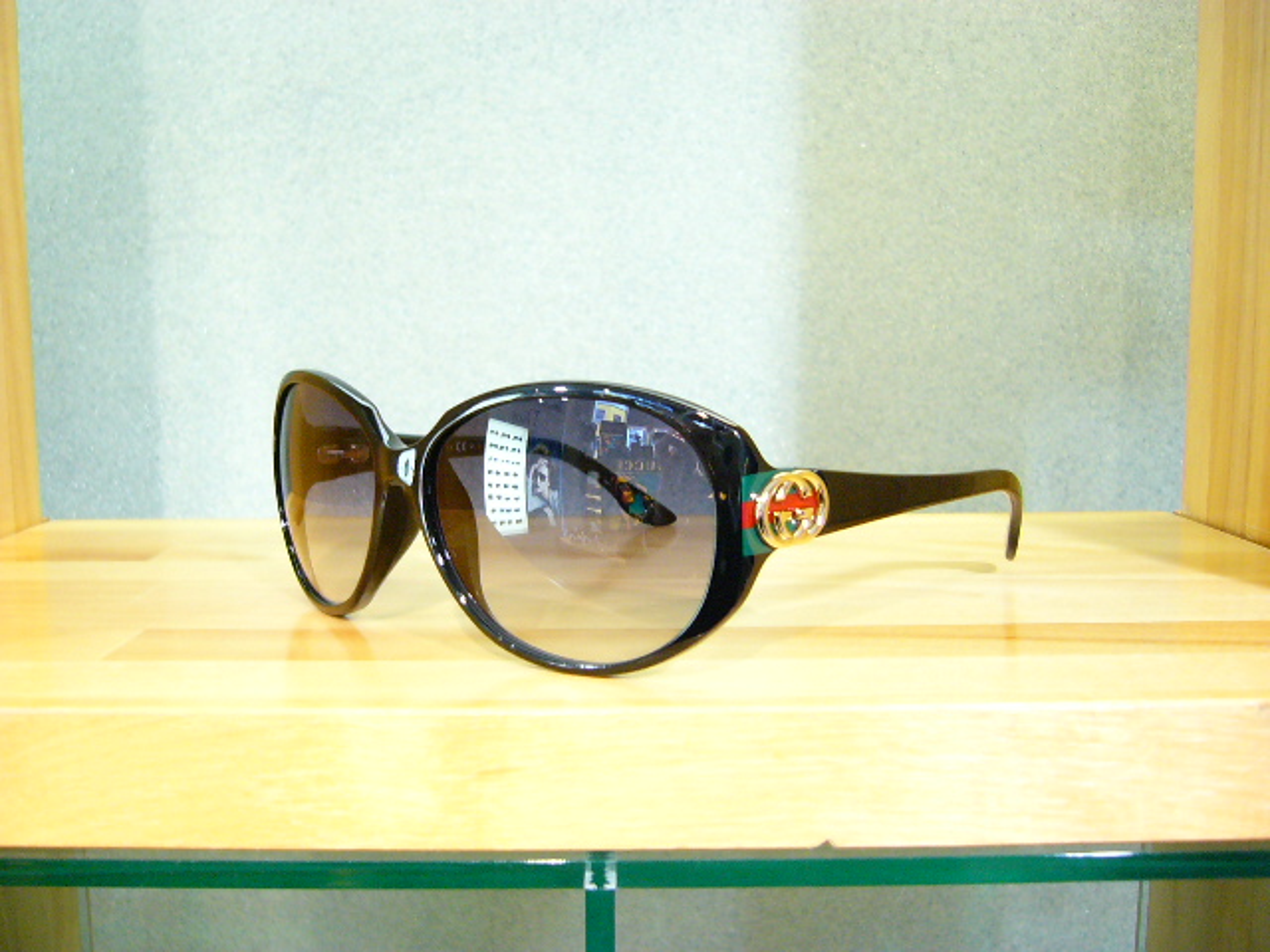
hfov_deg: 52.6
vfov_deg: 40.7
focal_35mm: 35
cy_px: 476
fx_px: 1284
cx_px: 635
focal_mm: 5.8
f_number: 2.8
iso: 200
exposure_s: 1/15
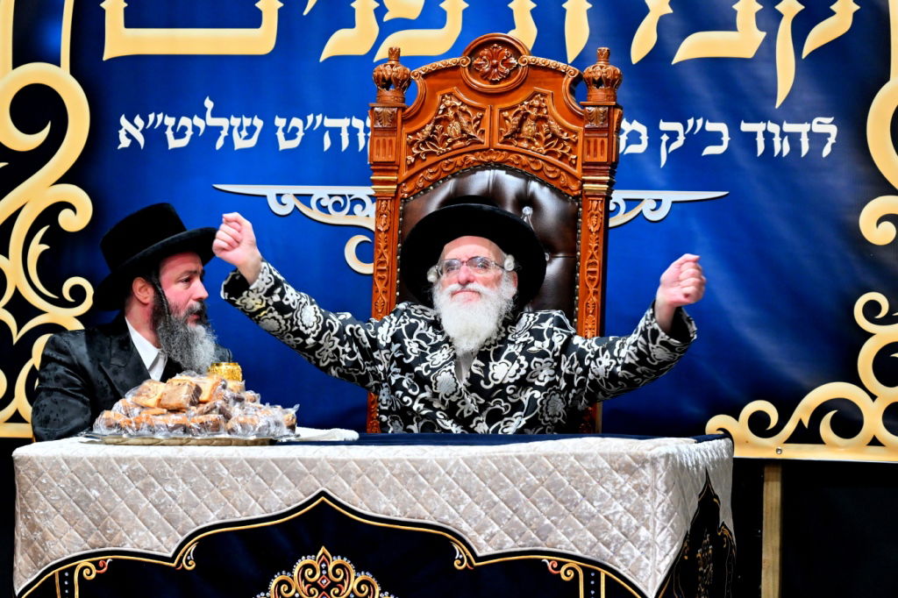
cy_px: 299
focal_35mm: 180
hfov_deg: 11.4
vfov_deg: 7.6
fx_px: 4488
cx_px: 449
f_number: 4
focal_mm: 120
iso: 640
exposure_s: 1/100
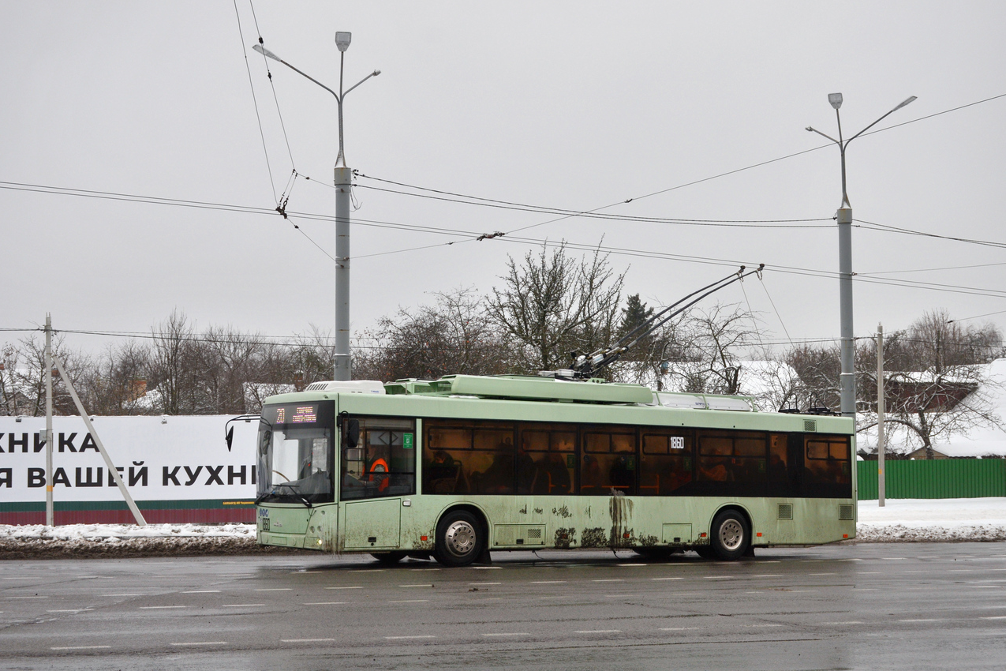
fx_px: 1621
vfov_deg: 23.4
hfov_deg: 34.5
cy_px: 335
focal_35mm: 58
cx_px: 505
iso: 125
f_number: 7.1
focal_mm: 38
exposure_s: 1/640
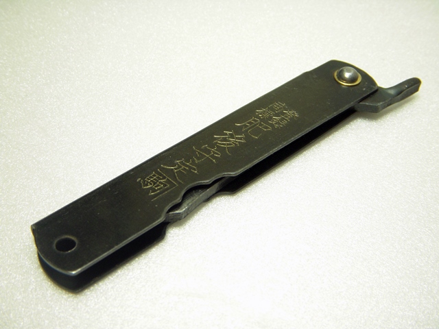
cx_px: 220
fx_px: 837
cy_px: 164
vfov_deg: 22.3
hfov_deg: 29.4
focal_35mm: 66
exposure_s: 1/40
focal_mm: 11
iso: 200
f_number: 3.7
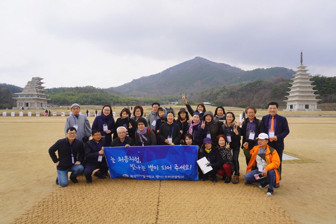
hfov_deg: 73.7
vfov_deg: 53.2
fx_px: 224
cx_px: 168
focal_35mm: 24
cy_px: 112
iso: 100
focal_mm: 16
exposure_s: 1/125
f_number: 8
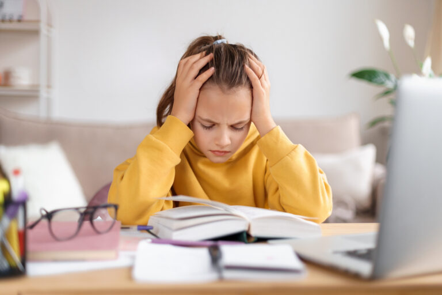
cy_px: 148
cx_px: 221
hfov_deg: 39.6
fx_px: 614
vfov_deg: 27.0
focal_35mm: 50
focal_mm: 50
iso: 1000
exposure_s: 1/100
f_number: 1.8
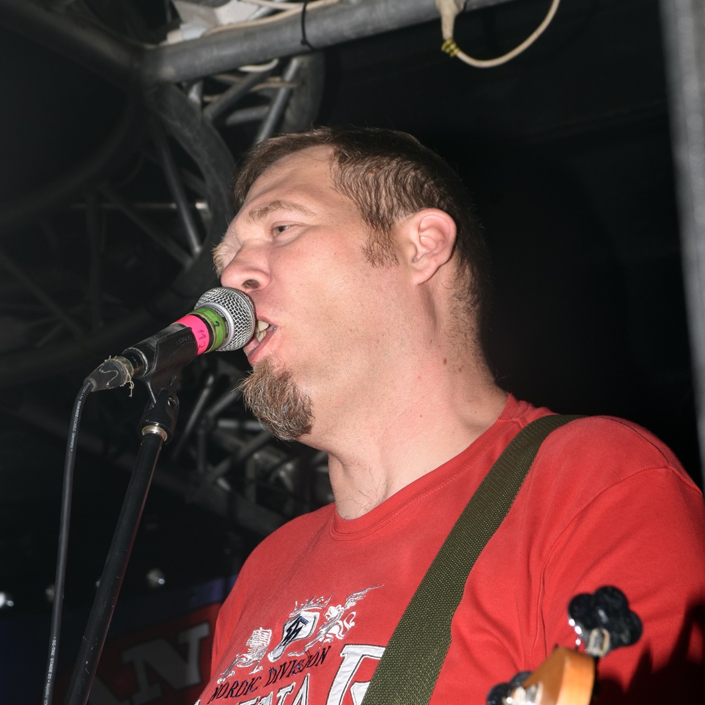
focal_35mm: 135
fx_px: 3111
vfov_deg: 12.9
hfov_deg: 12.9
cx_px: 351
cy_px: 418
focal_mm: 70
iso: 280
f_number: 8
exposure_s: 1/250
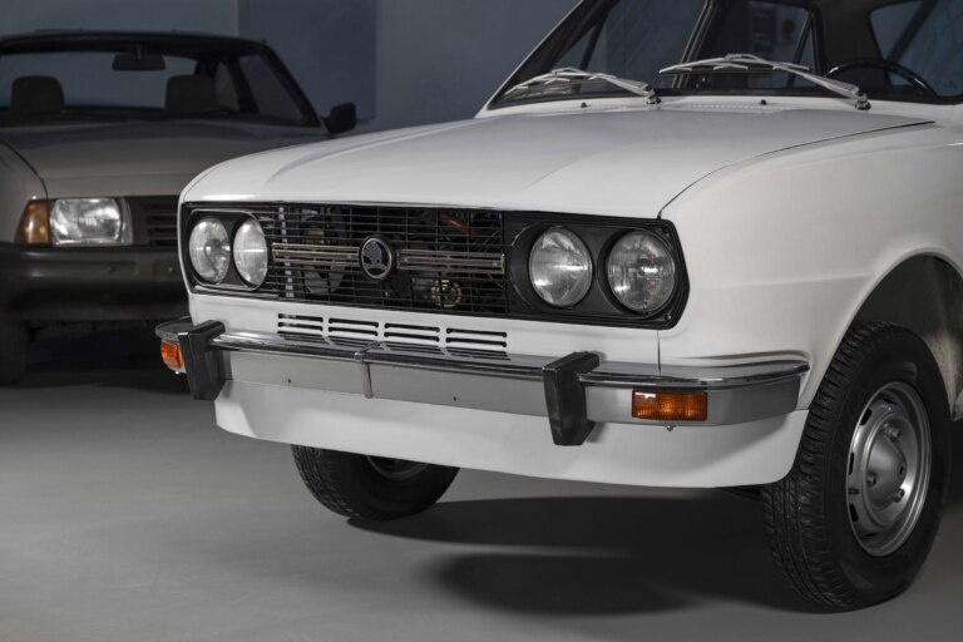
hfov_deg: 28.8
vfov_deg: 19.5
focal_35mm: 70
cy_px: 321
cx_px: 482
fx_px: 1872
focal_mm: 70
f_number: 6.3
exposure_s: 1/4
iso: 100
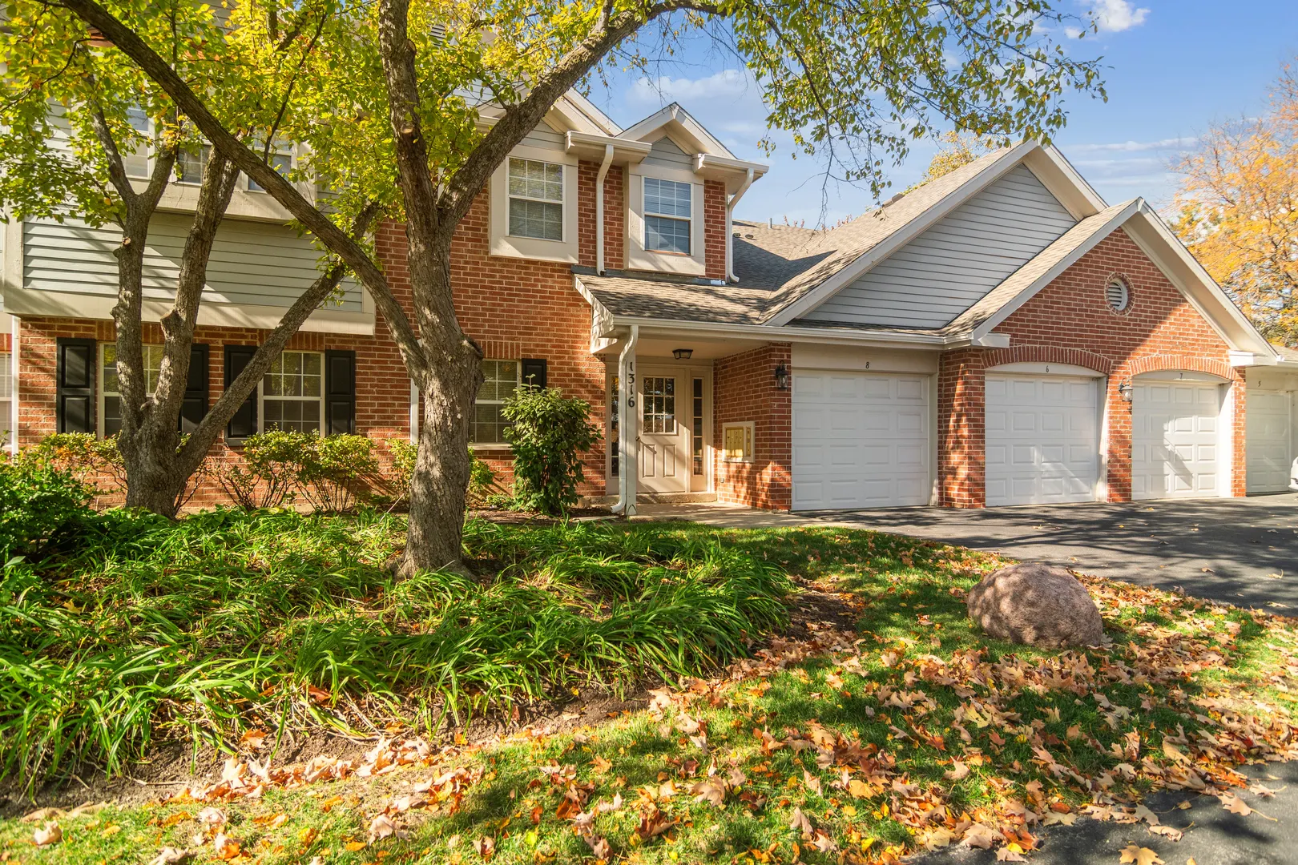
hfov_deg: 90.0
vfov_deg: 67.4
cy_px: 432
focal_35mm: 18
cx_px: 649
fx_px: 649
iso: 200
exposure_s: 1/1000
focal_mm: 12
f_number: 8
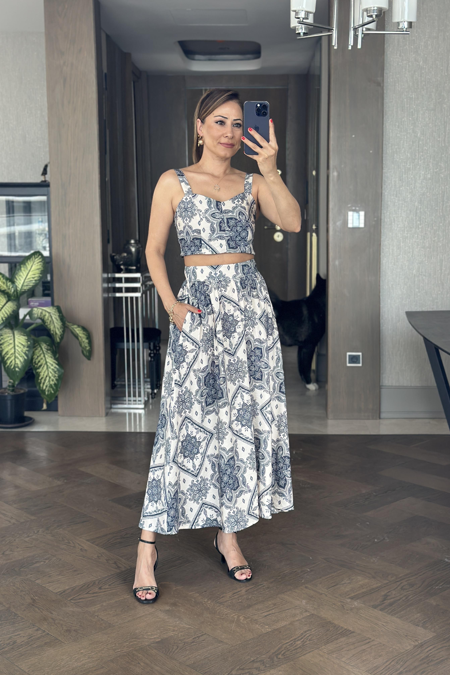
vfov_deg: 39.6
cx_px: 224
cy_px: 337
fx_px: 937
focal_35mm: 50
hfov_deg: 27.0
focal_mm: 6.86
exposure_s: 1/121
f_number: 1.78
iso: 100
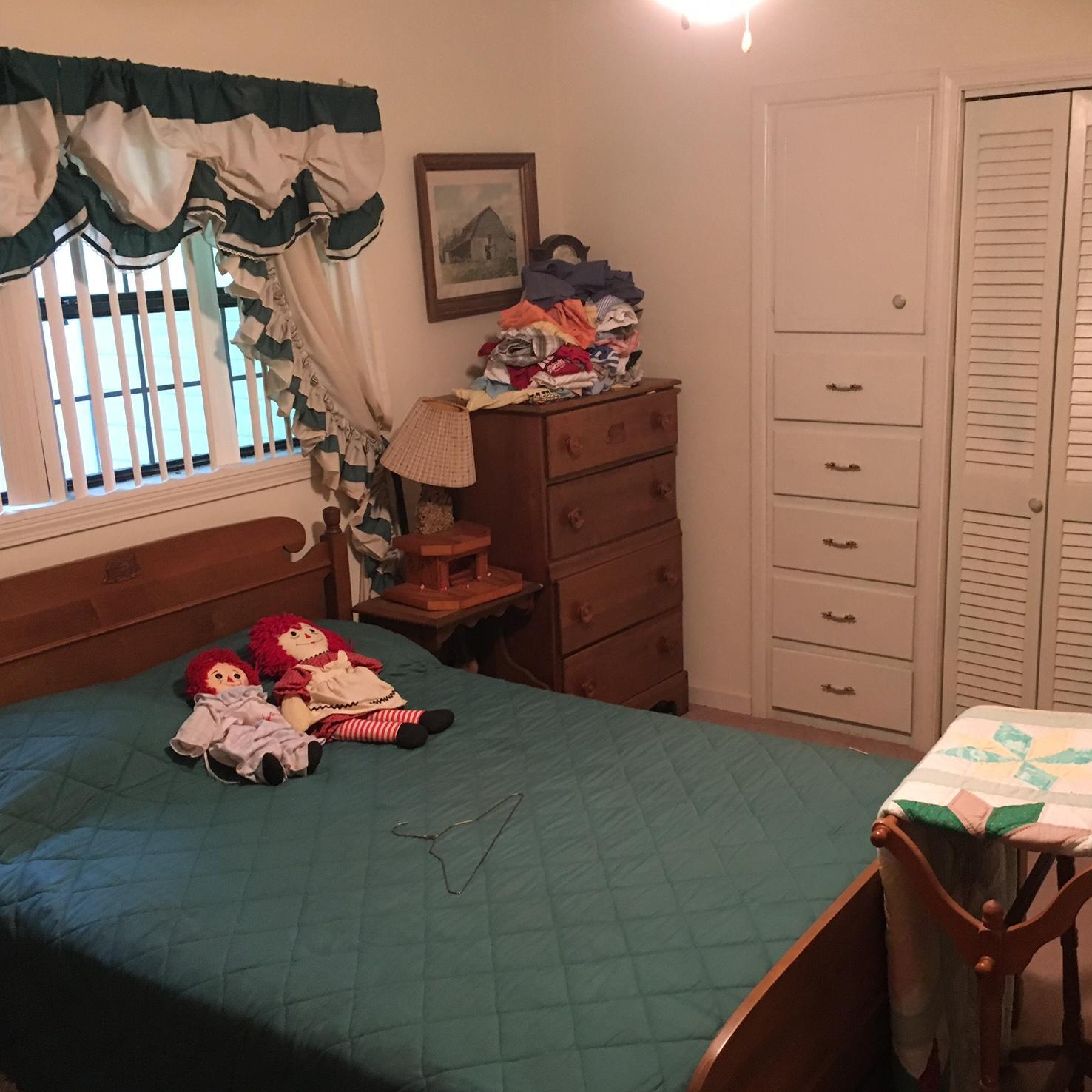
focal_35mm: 35
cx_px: 604
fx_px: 1249
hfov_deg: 47.1
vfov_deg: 47.2
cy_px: 556
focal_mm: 4.15
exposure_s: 1/17
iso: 200
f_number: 2.2
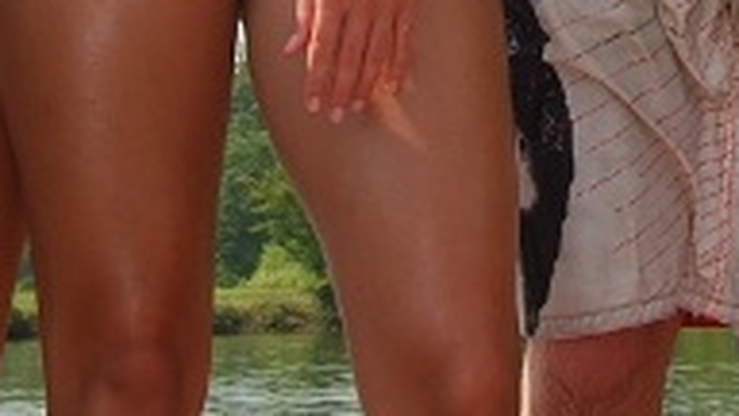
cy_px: -647
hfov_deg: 10.7
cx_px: 612
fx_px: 3939
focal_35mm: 201
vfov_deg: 5.8
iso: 100
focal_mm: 24
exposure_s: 1/200
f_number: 8
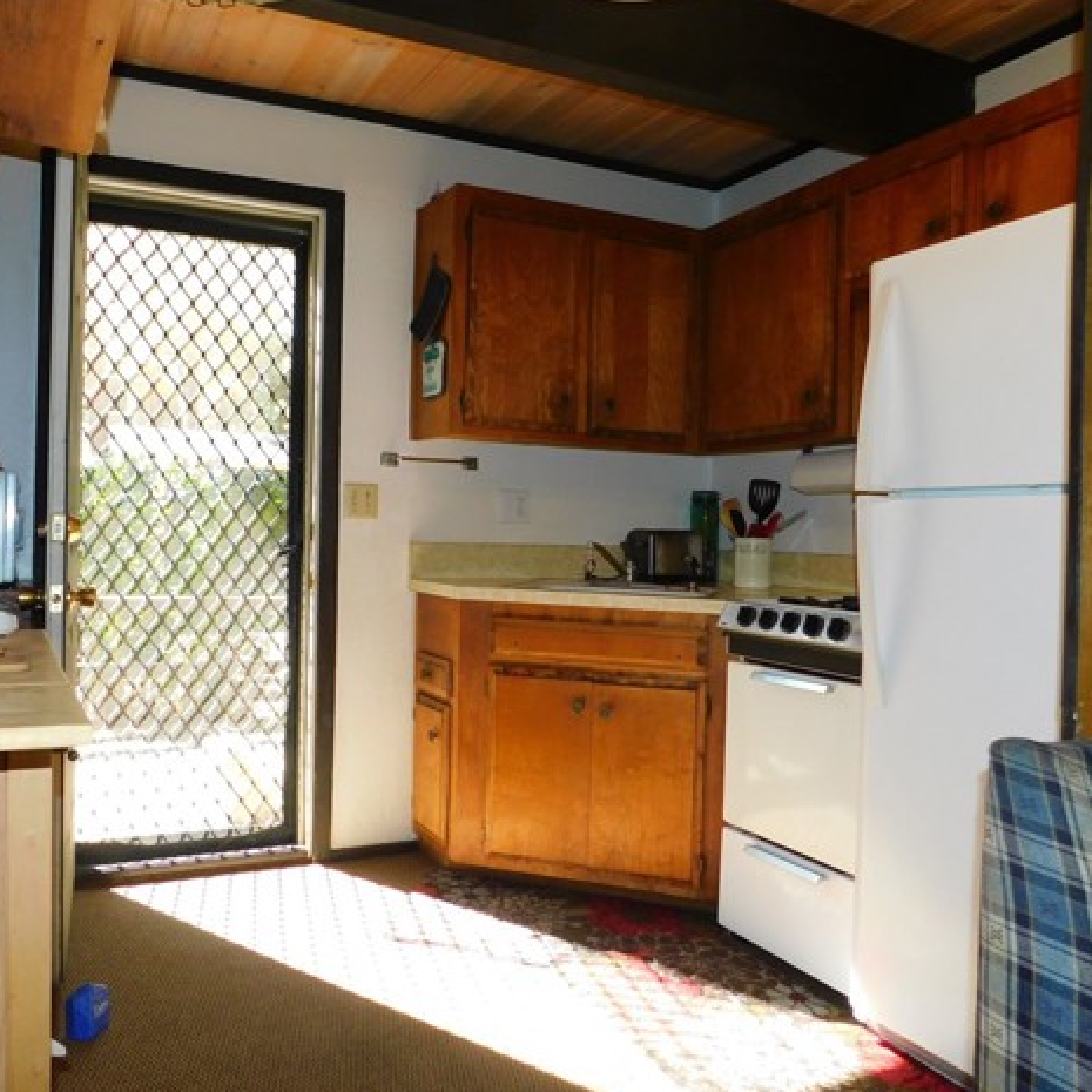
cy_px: 540
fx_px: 999
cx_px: 437
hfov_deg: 56.9
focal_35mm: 28
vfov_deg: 57.3
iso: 200
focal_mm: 4
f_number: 3
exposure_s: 1/80
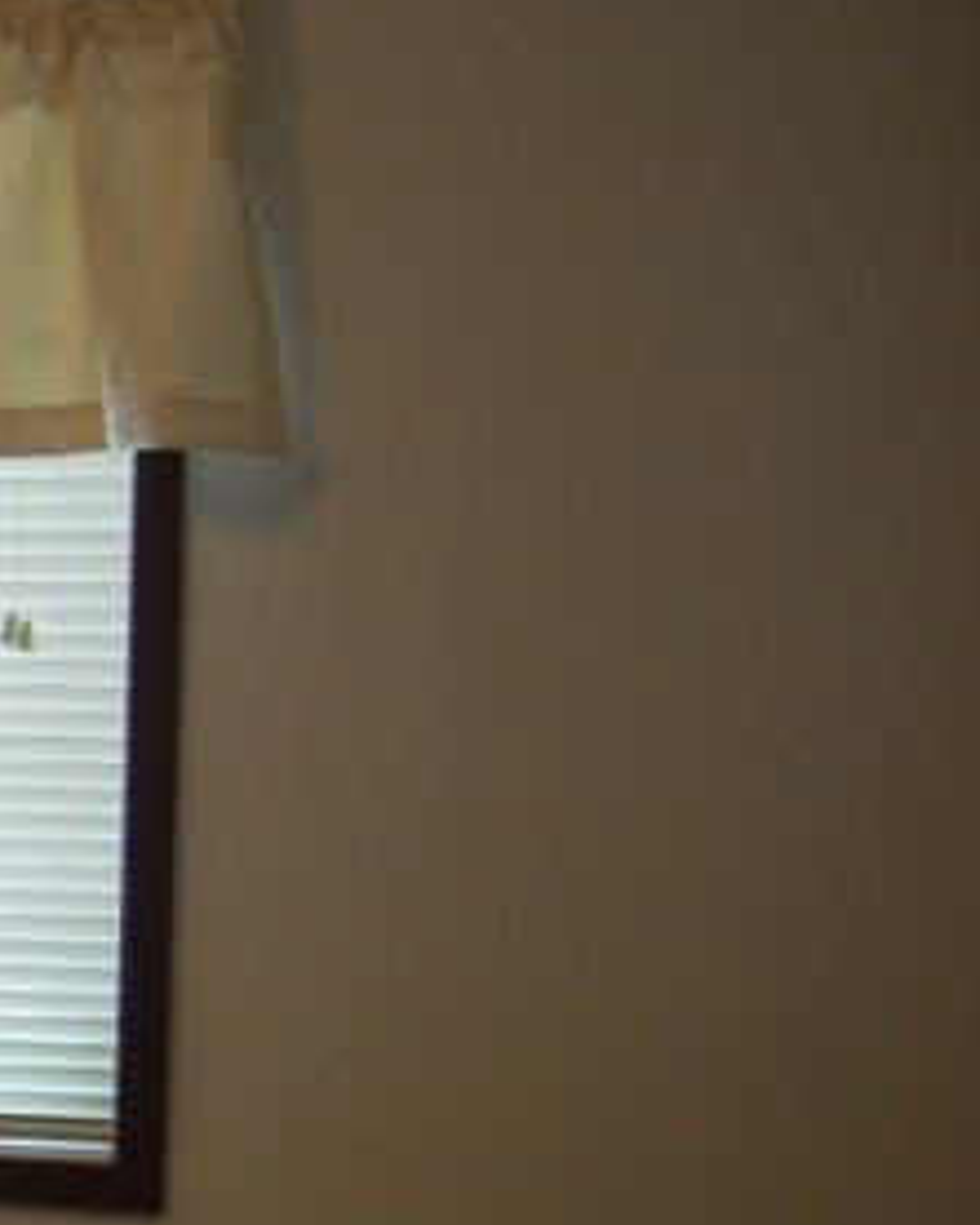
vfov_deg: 20.1
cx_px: -1282
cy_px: 996
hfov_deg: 13.0
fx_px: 3406
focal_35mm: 94
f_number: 4
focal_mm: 18
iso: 400
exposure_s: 1/50
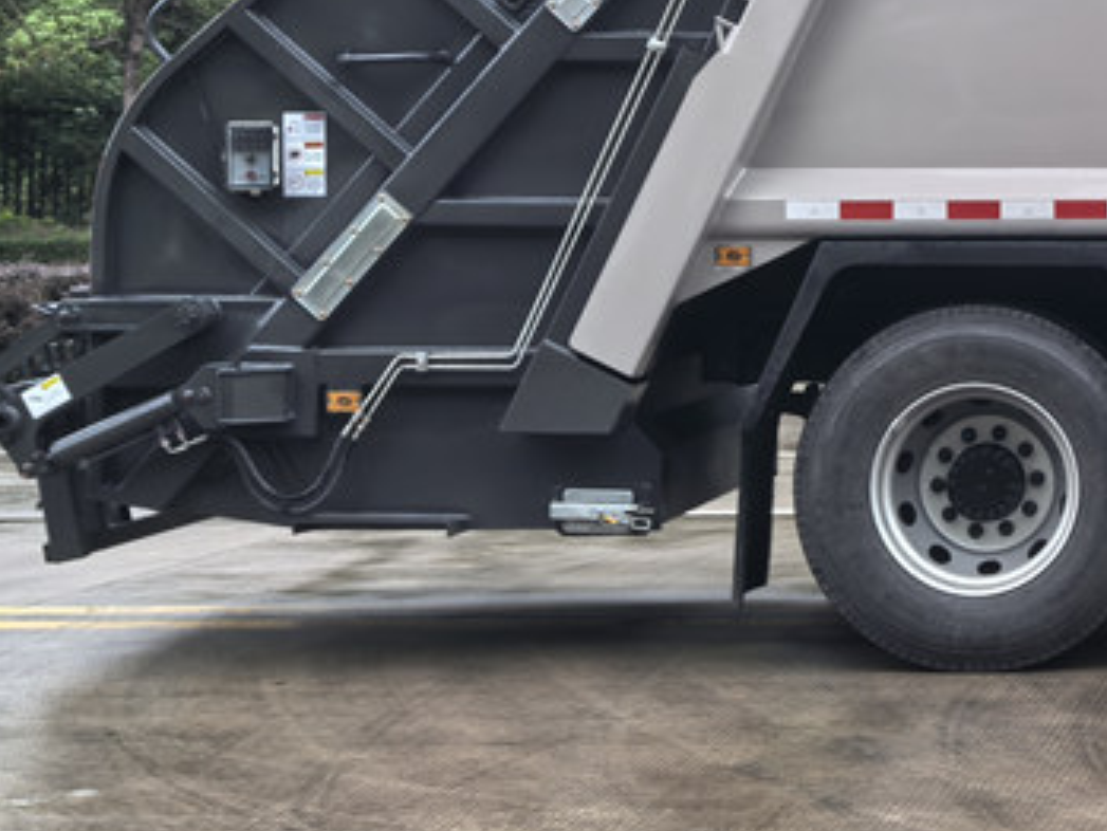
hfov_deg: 15.2
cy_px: -22
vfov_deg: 11.6
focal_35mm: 126
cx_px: 1215
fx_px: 4031
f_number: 4
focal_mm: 5.75
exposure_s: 1/100
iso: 50
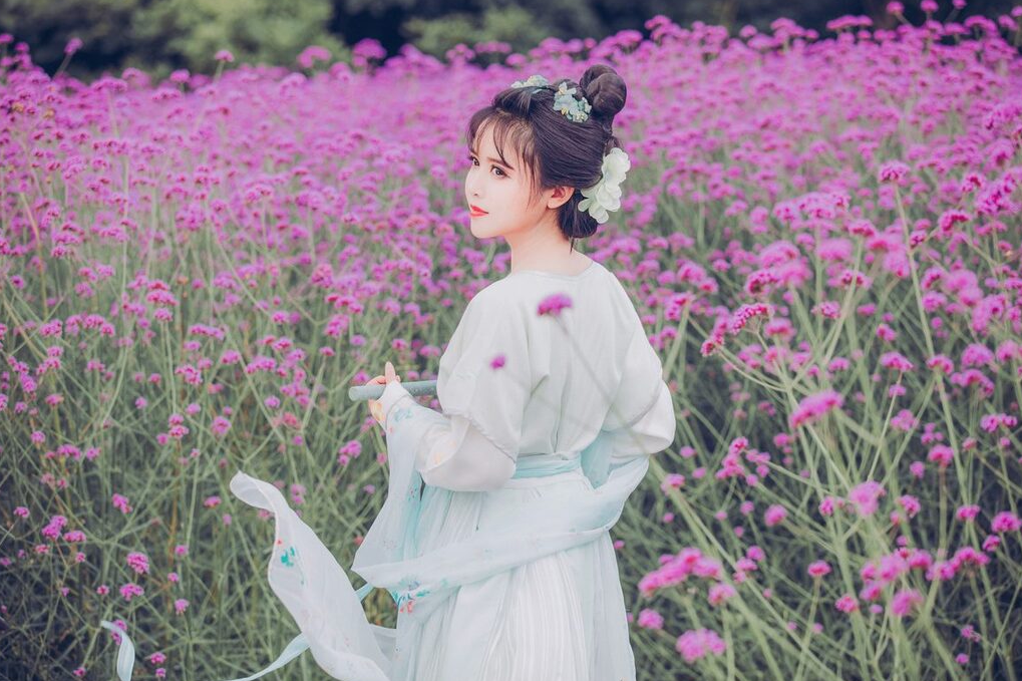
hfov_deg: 20.0
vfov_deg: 13.4
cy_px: 338
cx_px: 501
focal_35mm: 102
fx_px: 2895
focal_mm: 100
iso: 100
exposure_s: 1/320
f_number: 3.2
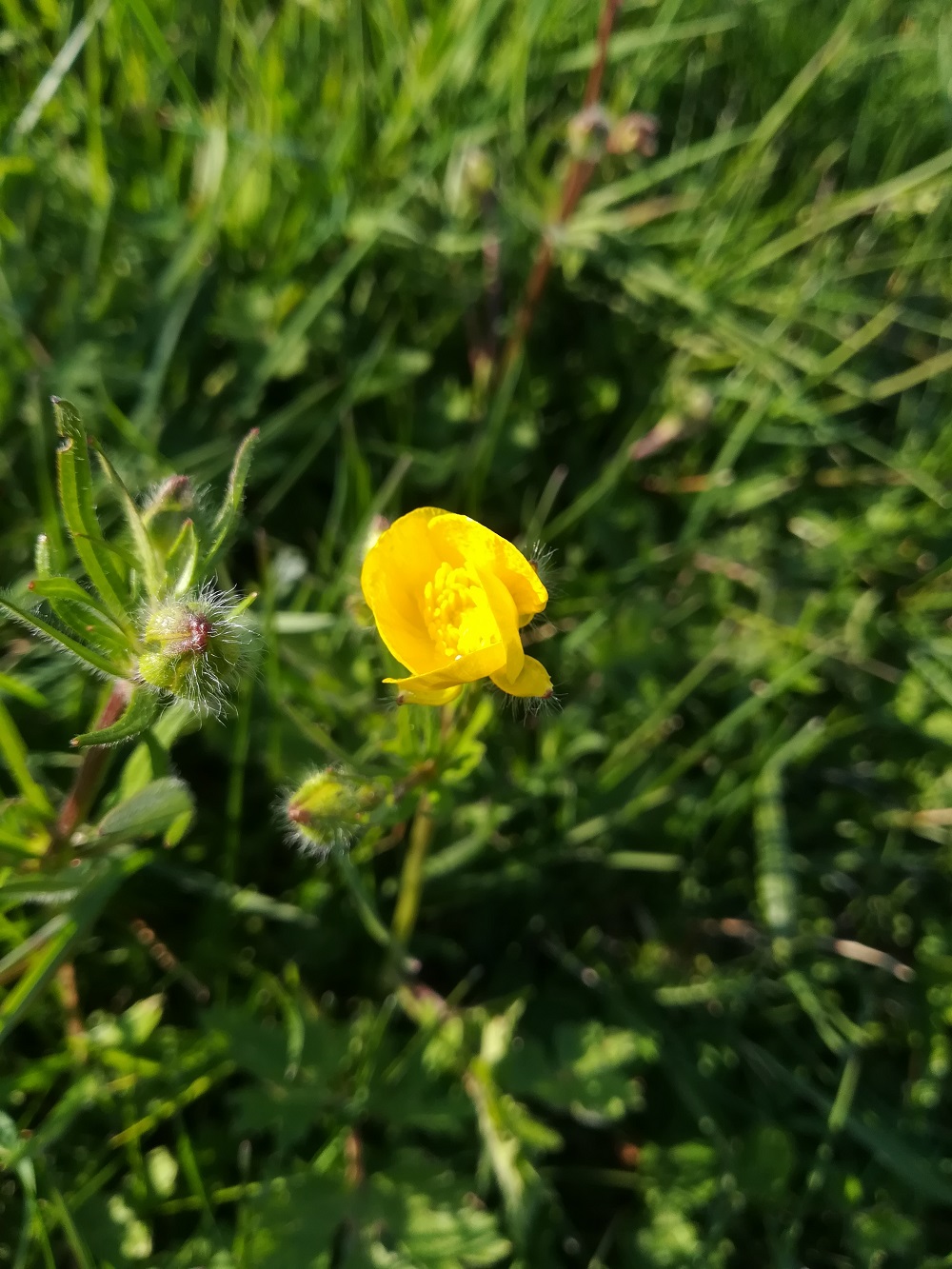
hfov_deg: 53.1
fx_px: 953
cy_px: 634
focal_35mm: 26
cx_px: 476
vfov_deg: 67.3
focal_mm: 3.83
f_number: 2.2
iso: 50
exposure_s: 1/409
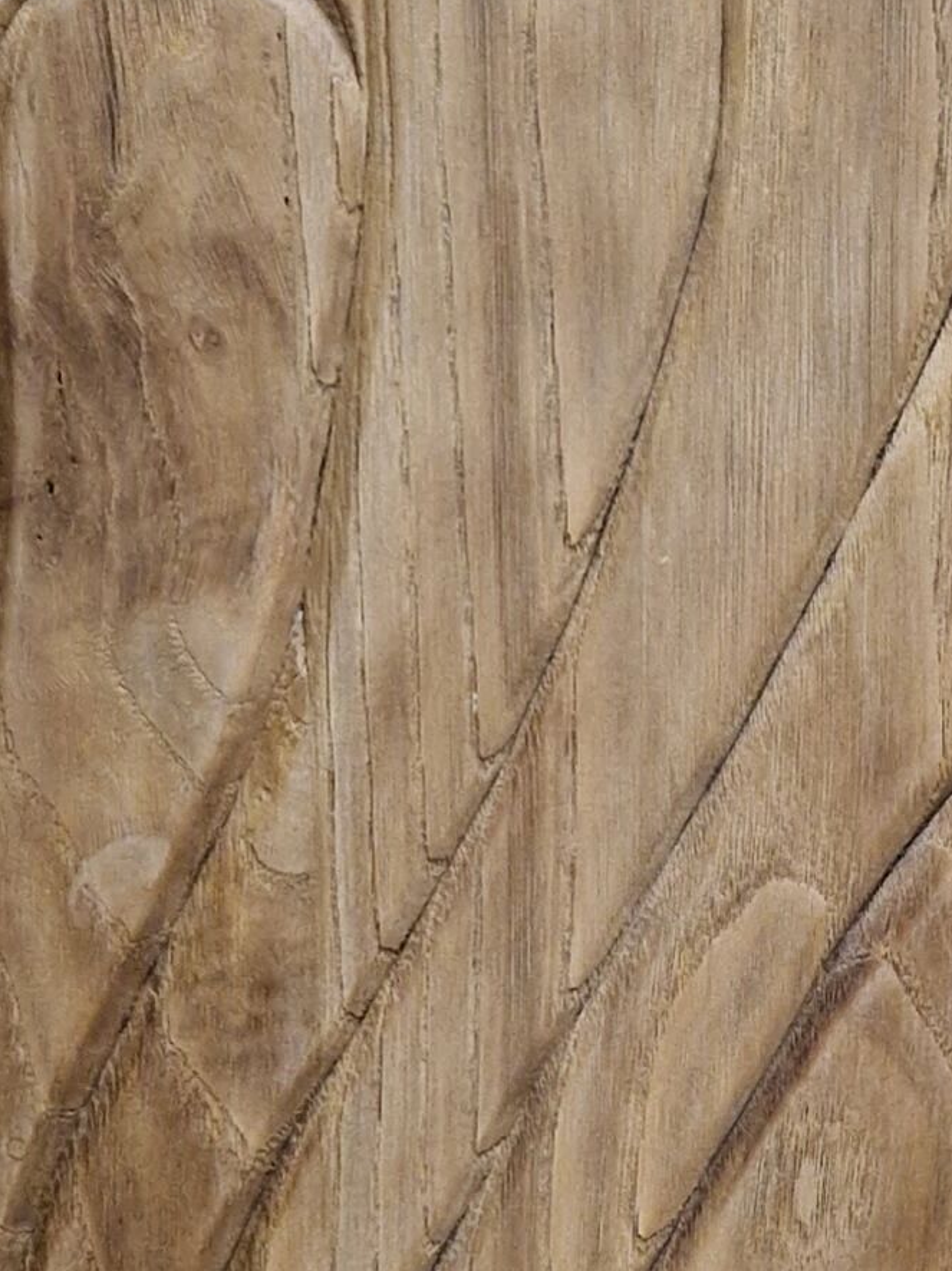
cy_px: 975
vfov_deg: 18.8
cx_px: 750
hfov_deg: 14.1
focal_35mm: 104
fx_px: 3816
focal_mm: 5.4
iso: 500
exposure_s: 1/100
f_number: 1.8
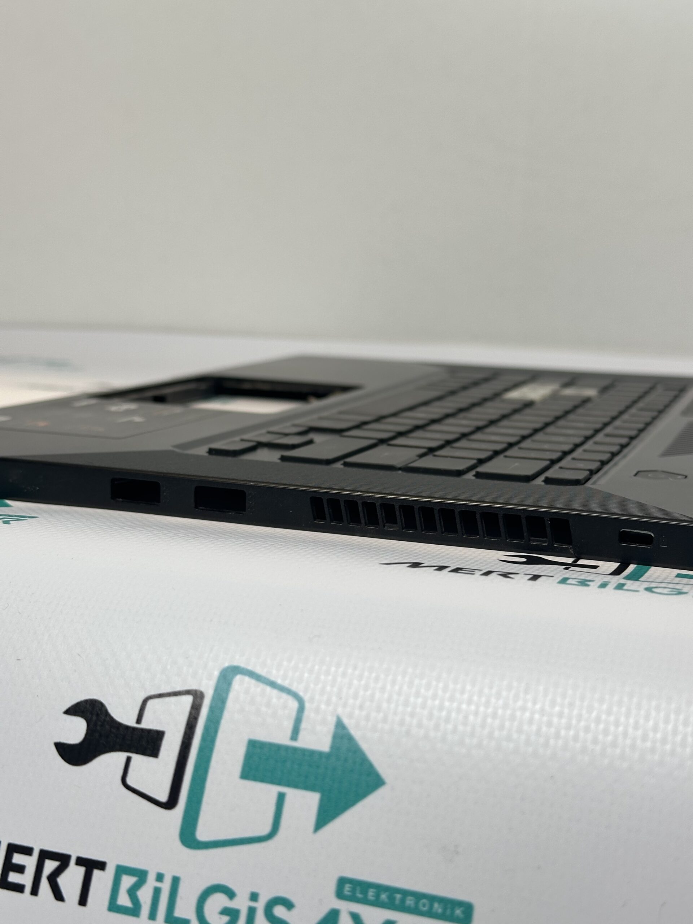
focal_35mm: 48
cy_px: 462
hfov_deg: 30.3
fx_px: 1281
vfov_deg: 39.7
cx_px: 346
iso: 64
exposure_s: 1/384
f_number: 1.78
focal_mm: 6.86
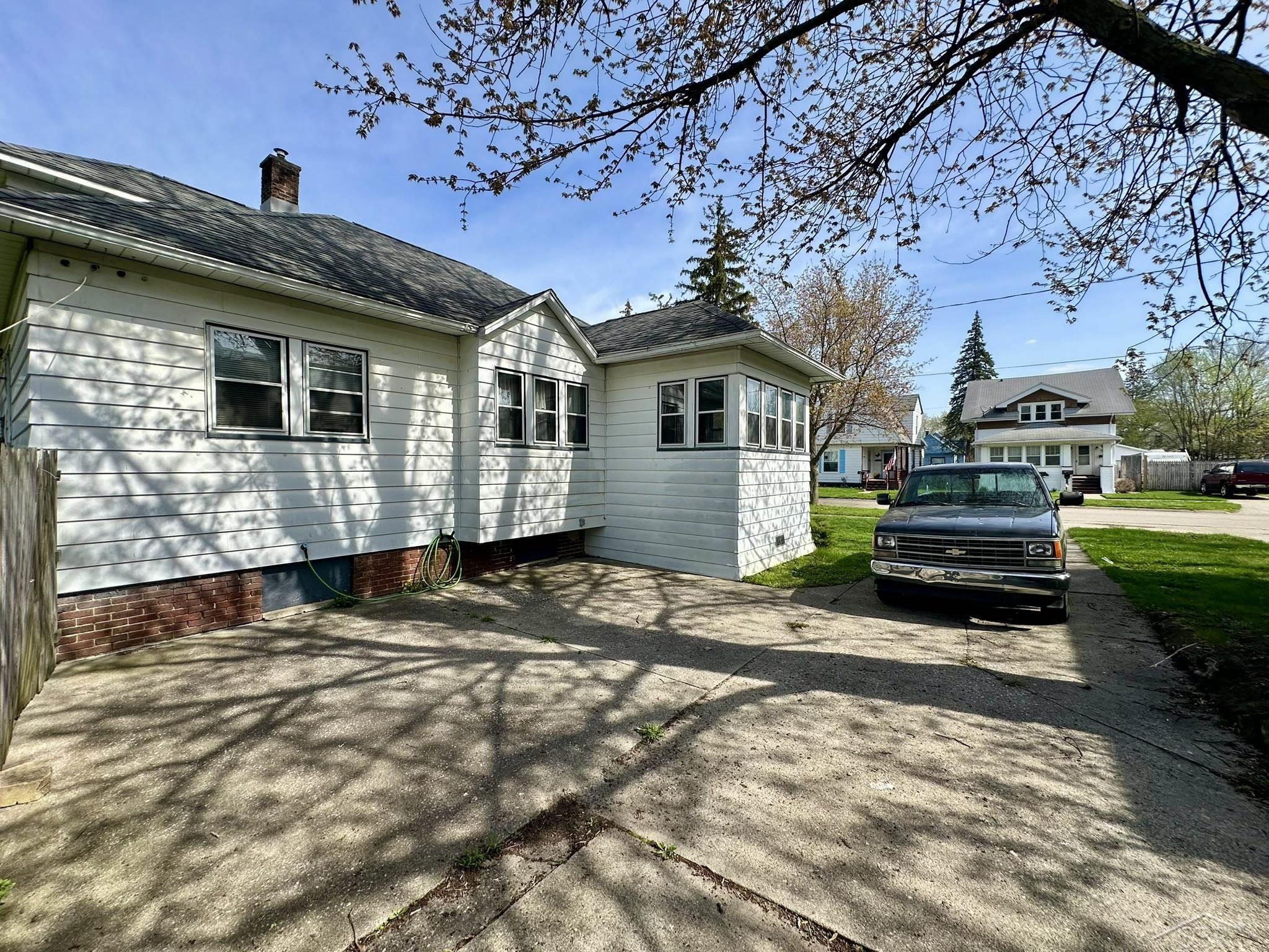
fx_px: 513
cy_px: 476
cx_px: 634
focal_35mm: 14
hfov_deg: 102.1
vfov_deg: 85.7
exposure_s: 1/1350
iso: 40
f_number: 2.2
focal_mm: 2.22
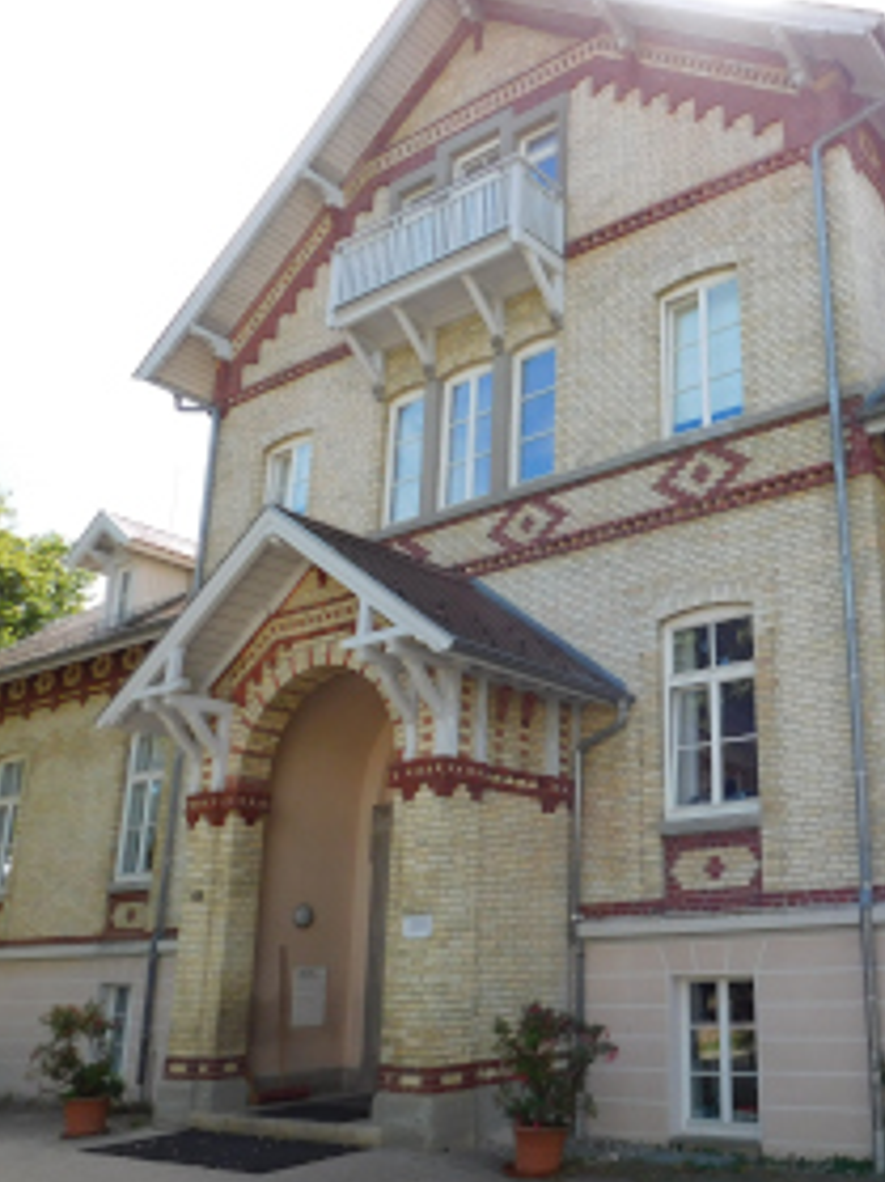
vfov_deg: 55.3
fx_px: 1126
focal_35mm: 33
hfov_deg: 41.1
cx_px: 711
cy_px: 623
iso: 125
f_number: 3
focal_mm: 4
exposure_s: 1/500
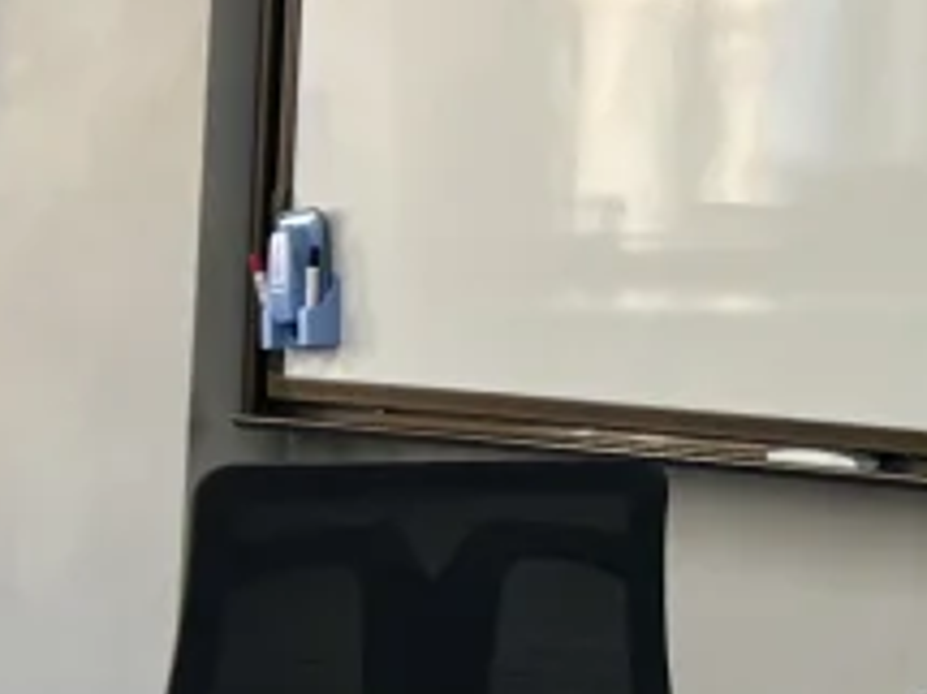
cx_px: 2613
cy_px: -228
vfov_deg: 8.4
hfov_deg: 9.4
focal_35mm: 174
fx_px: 4657
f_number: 1.6
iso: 125
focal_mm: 5.96
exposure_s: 1/60
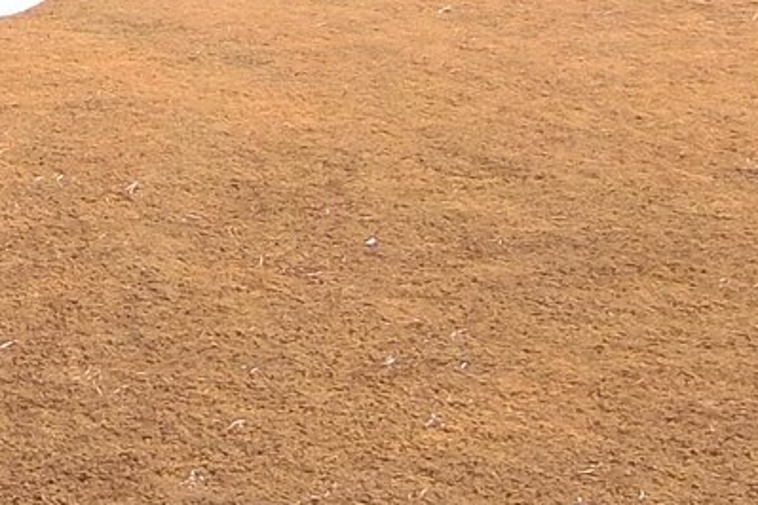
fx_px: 4695
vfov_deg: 6.0
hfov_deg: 8.5
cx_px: -1045
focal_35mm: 223
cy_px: -420
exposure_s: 1/59.5
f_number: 2.8
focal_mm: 10.57
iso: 100
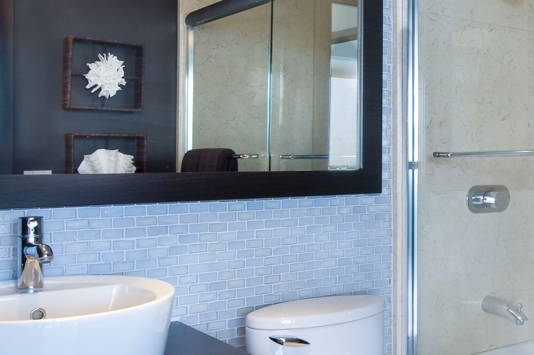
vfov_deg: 30.4
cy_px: 151
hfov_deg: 43.7
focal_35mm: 44
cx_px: 368
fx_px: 652
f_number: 16
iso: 200
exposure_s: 1/1.25
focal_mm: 15
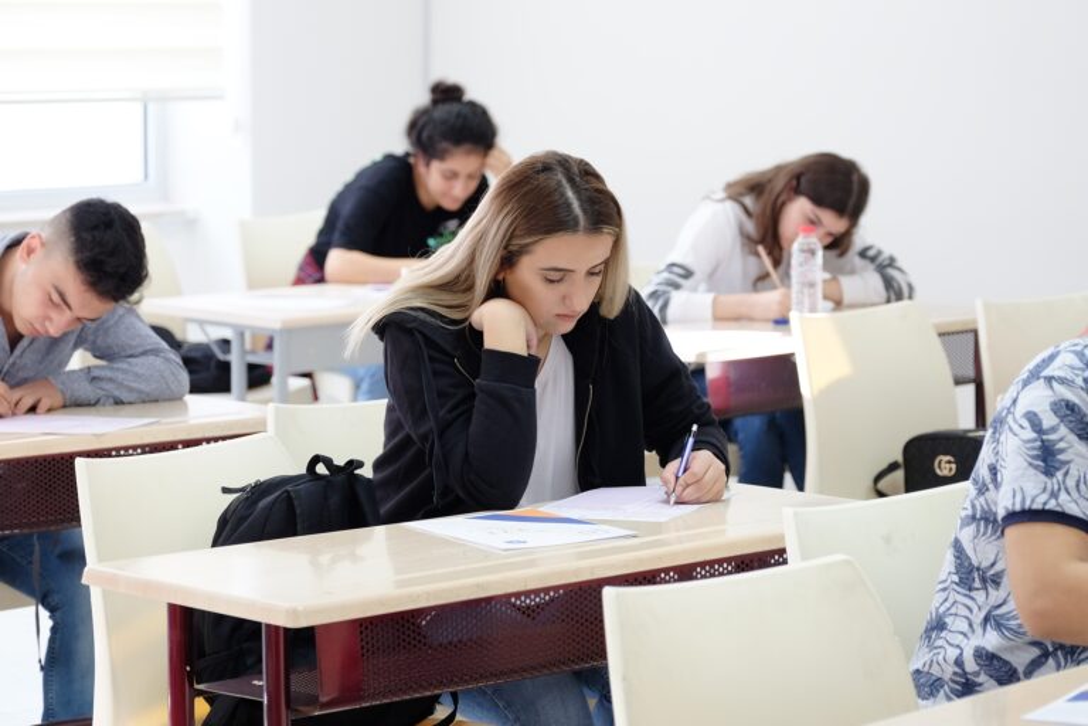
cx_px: 544
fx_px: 2508
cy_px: 363
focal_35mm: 83
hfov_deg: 24.5
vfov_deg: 16.5
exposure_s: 1/60
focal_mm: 55
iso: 640
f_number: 2.8
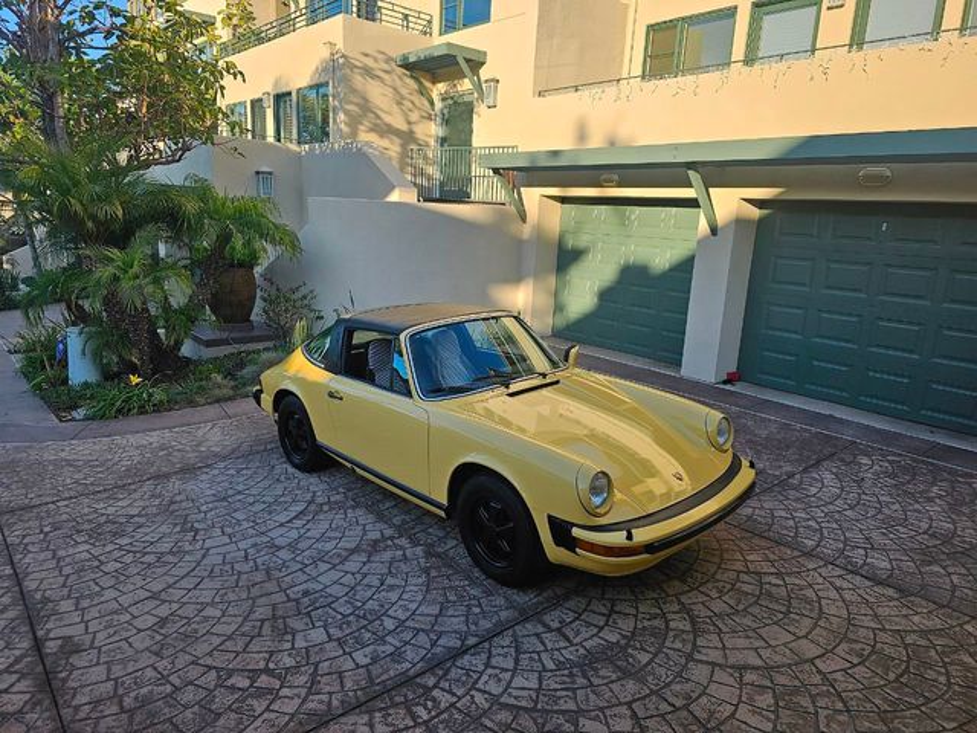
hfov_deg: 73.9
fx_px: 649
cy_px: 366
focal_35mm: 23
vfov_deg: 58.9
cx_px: 488
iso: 25
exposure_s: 1/719
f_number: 1.7
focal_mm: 6.3
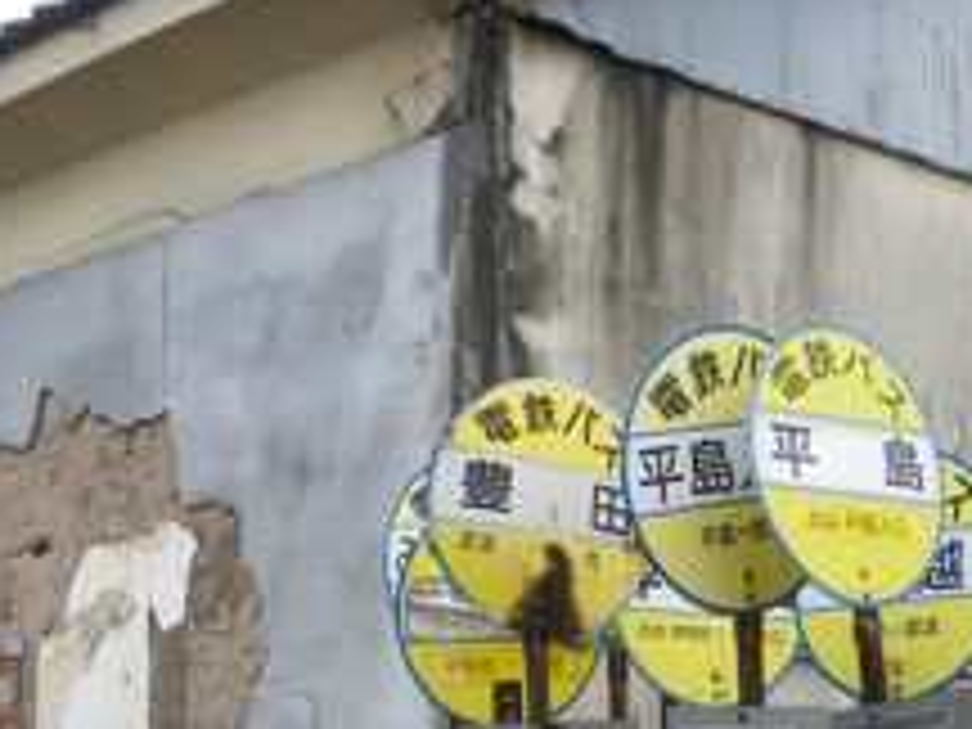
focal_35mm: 80
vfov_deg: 17.8
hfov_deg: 24.3
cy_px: 792
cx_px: 666
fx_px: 2246
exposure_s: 1/125
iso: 80
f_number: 5.4
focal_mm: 6.3
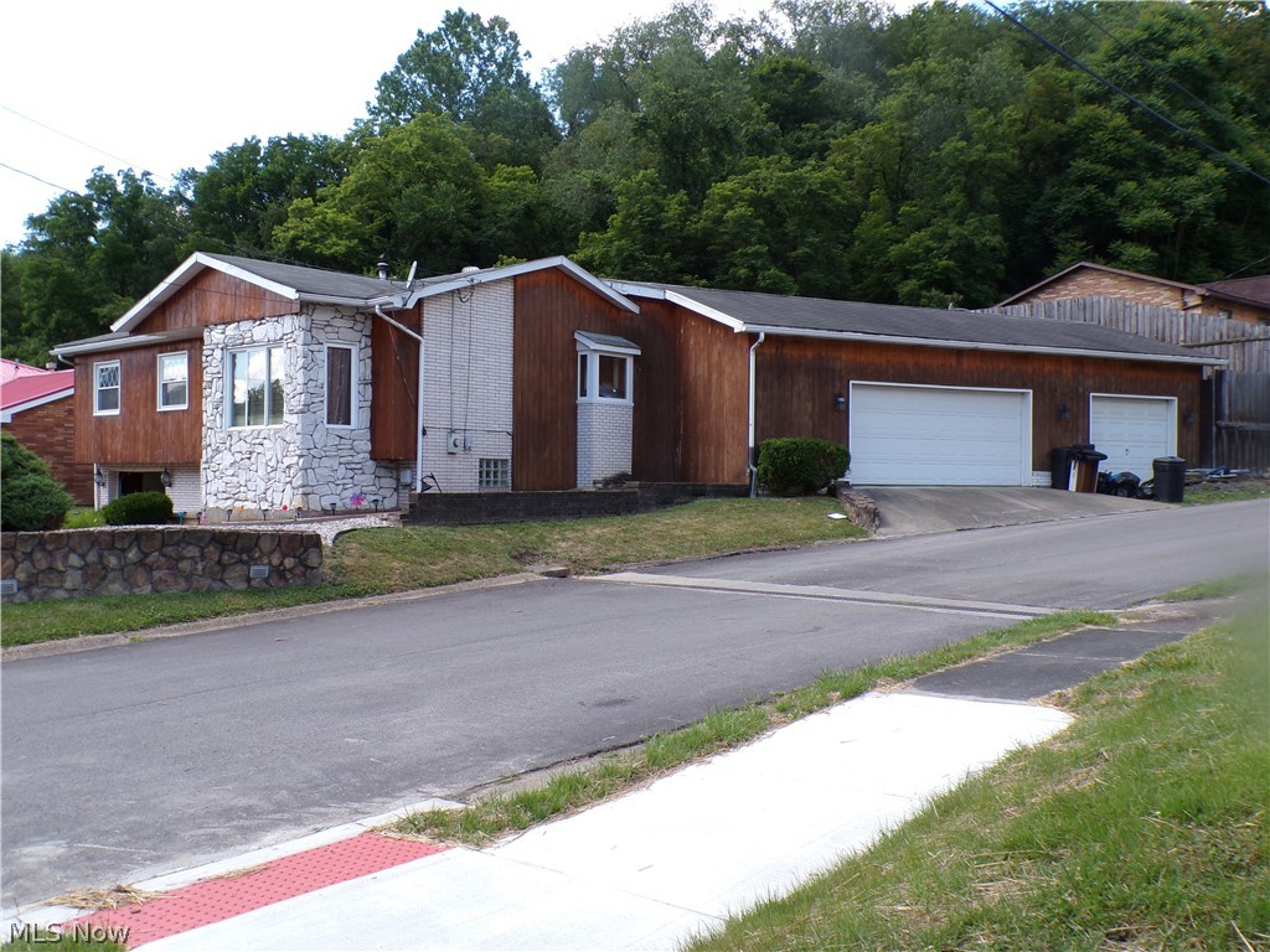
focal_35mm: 32
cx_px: 635
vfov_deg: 44.2
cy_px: 476
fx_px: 1174
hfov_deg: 56.8
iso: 100
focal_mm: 5.8
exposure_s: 1/140
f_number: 4.8
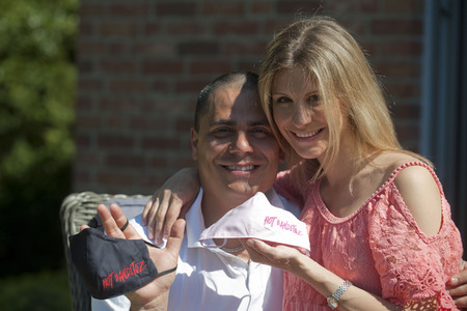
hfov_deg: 20.0
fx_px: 1323
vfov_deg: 13.4
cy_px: 156
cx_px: 234
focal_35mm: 102
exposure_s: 1/1000
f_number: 4.5
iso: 200
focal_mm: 102
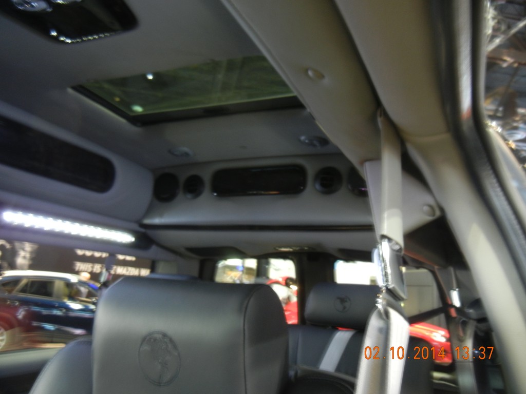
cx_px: 263
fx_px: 456
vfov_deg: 46.8
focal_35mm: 30
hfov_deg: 60.0
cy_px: 197
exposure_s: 1/1.2
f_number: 3.5
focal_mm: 5.4
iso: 200
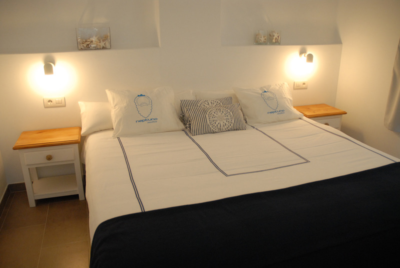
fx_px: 300
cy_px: 134
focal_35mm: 27
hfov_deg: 67.3
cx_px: 200
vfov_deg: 48.1
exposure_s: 1/25
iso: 800
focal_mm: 18
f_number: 3.5
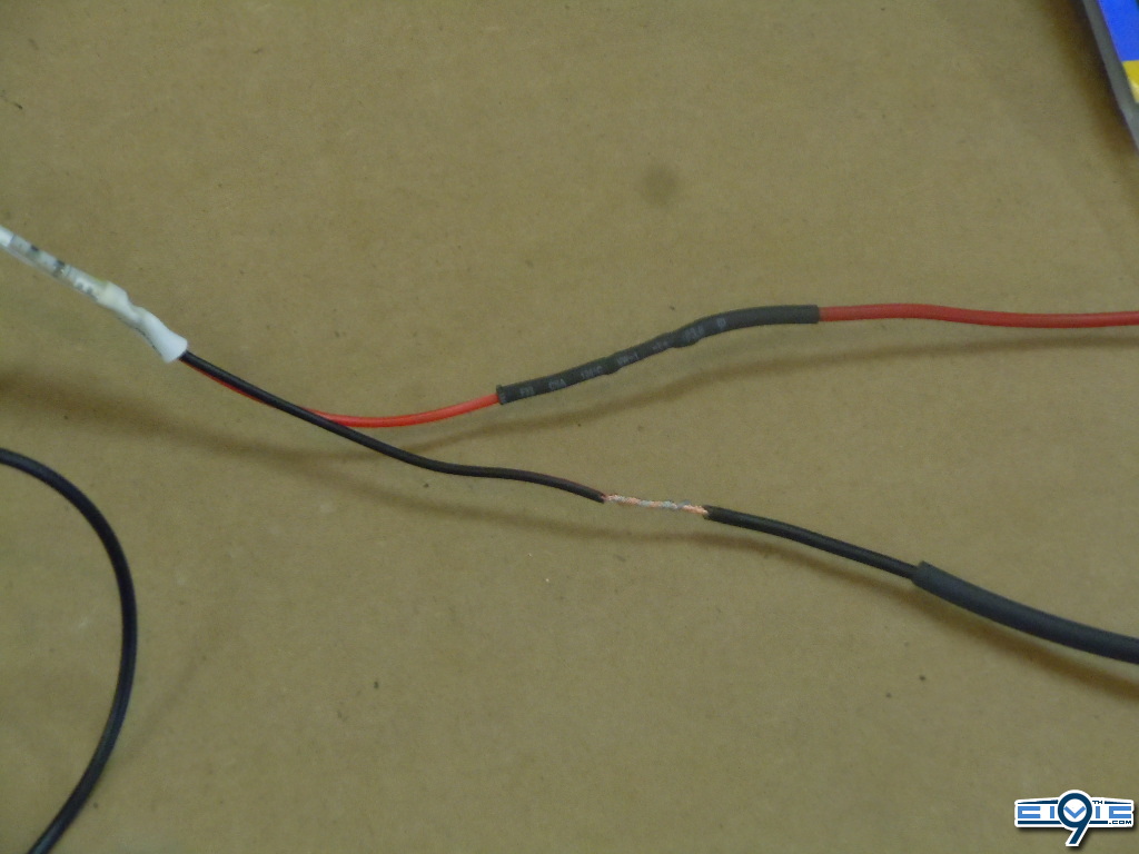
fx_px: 4639
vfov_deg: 10.5
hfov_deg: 14.0
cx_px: 570
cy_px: 427
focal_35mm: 141
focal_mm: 25.3
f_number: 5.5
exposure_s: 1/20
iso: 800
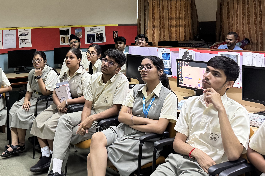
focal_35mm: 49
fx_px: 361
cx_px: 82
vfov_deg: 26.8
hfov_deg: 39.7
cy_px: 28
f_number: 1.78
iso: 500
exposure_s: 1/50
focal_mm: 6.76
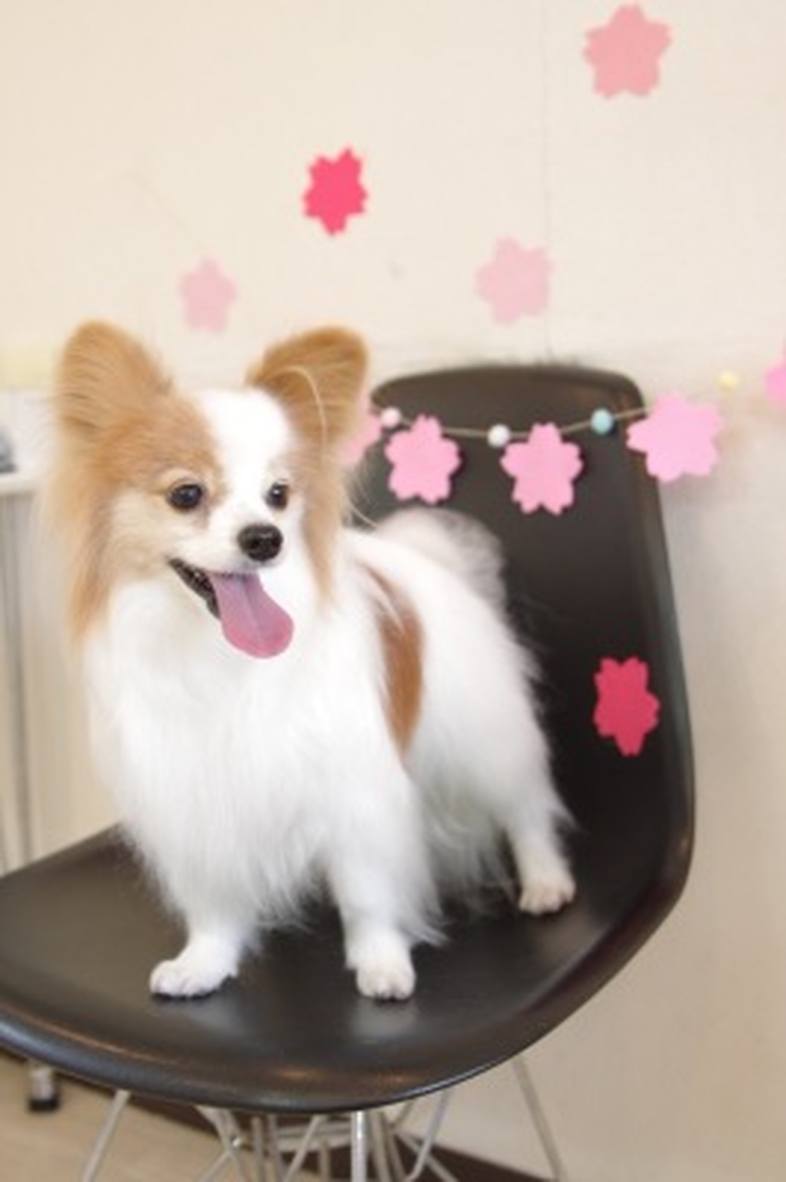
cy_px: 591
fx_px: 1378
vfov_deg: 46.4
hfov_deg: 31.8
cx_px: 393
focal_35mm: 42
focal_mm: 28
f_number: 2.8
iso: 800
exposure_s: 1/60
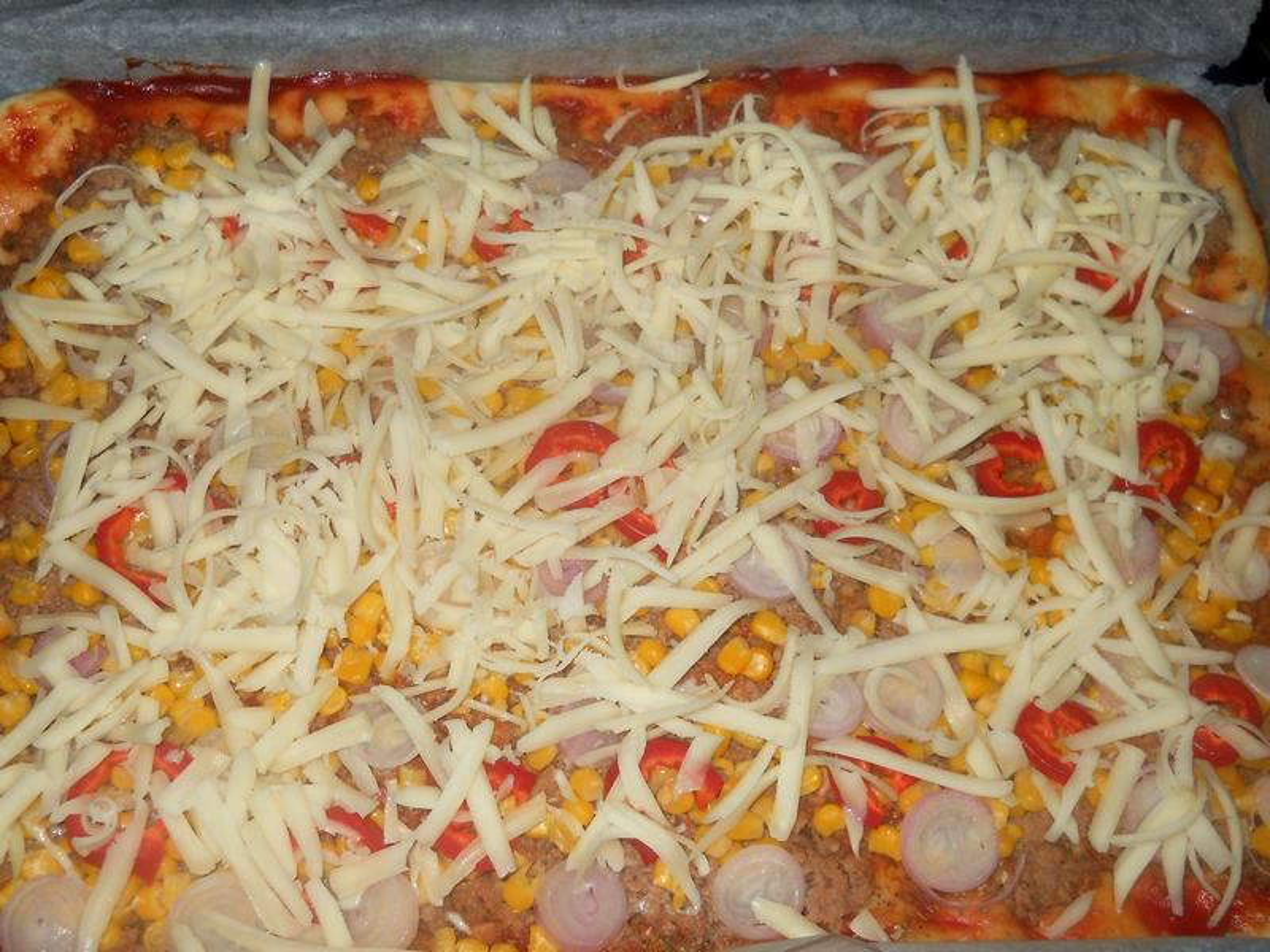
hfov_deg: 45.8
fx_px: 1504
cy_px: 476
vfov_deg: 35.1
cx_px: 635
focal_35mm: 41
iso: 80
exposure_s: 1/30
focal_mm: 6.72
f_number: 3.1
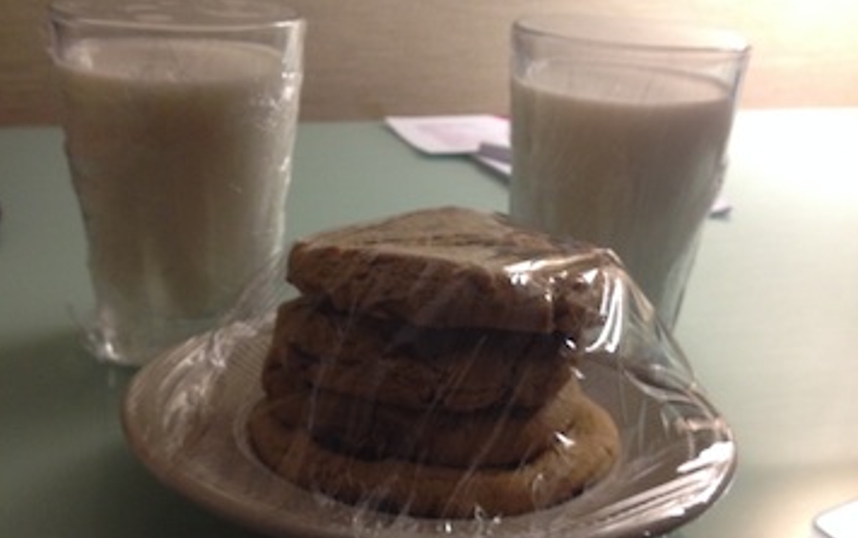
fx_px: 1170
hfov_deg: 40.3
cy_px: 386
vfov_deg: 25.6
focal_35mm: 50
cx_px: 427
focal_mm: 4.28
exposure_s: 1/20
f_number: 2.4
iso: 160
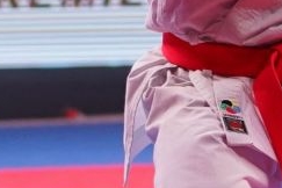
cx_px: 157
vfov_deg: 2.6
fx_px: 4065
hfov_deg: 4.0
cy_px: -51
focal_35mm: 519
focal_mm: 70
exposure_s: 1/500
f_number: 2.8
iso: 2000
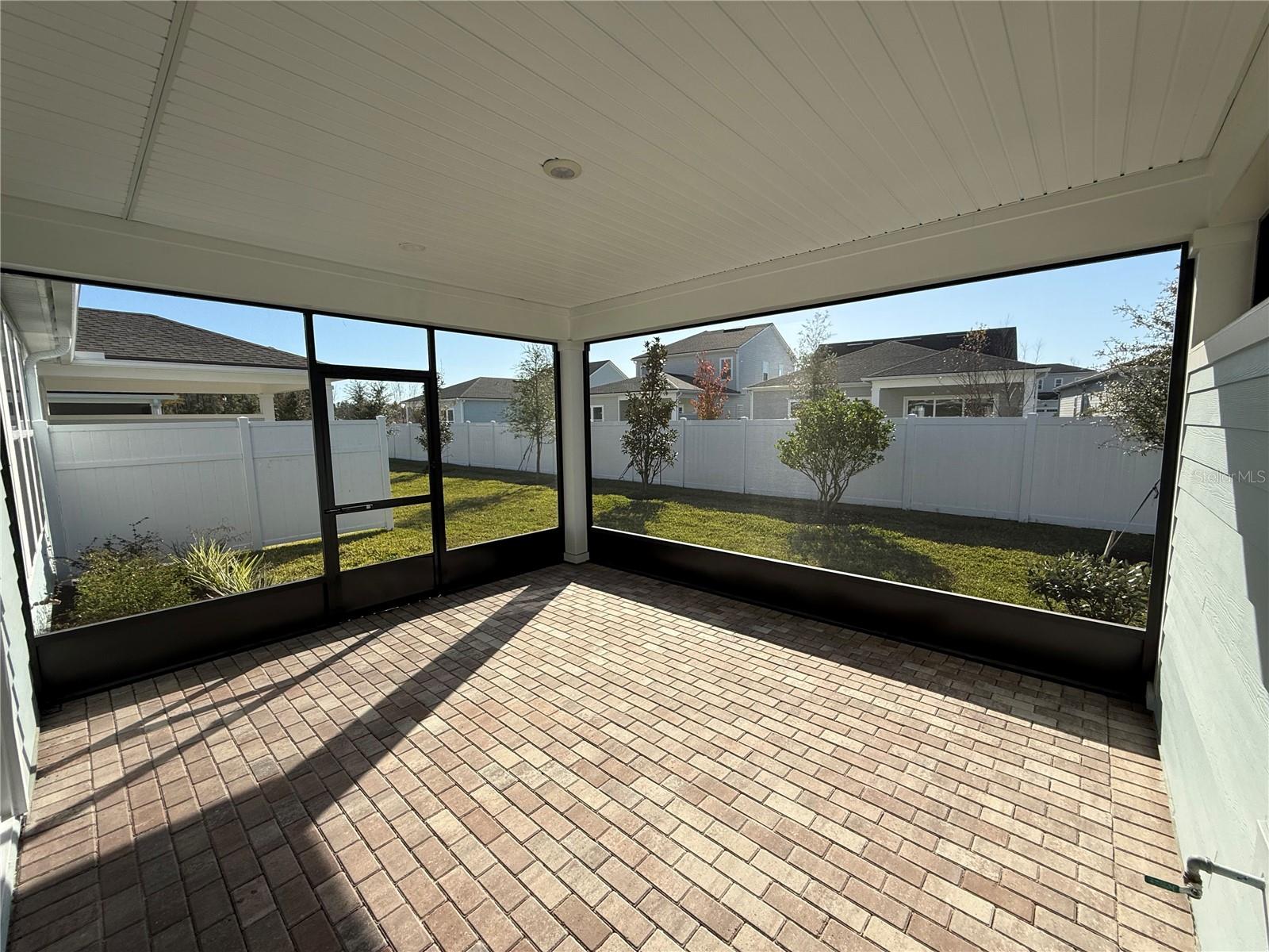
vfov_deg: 85.7
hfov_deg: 102.1
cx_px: 634
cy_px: 476
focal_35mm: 14
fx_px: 513
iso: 50
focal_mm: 2.22
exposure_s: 1/1017
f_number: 2.2
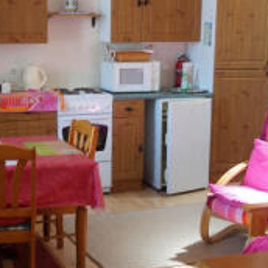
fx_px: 650
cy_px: 157
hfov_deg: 23.3
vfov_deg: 23.3
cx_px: 125
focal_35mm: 74
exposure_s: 1/20
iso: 200
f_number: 4
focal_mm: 21
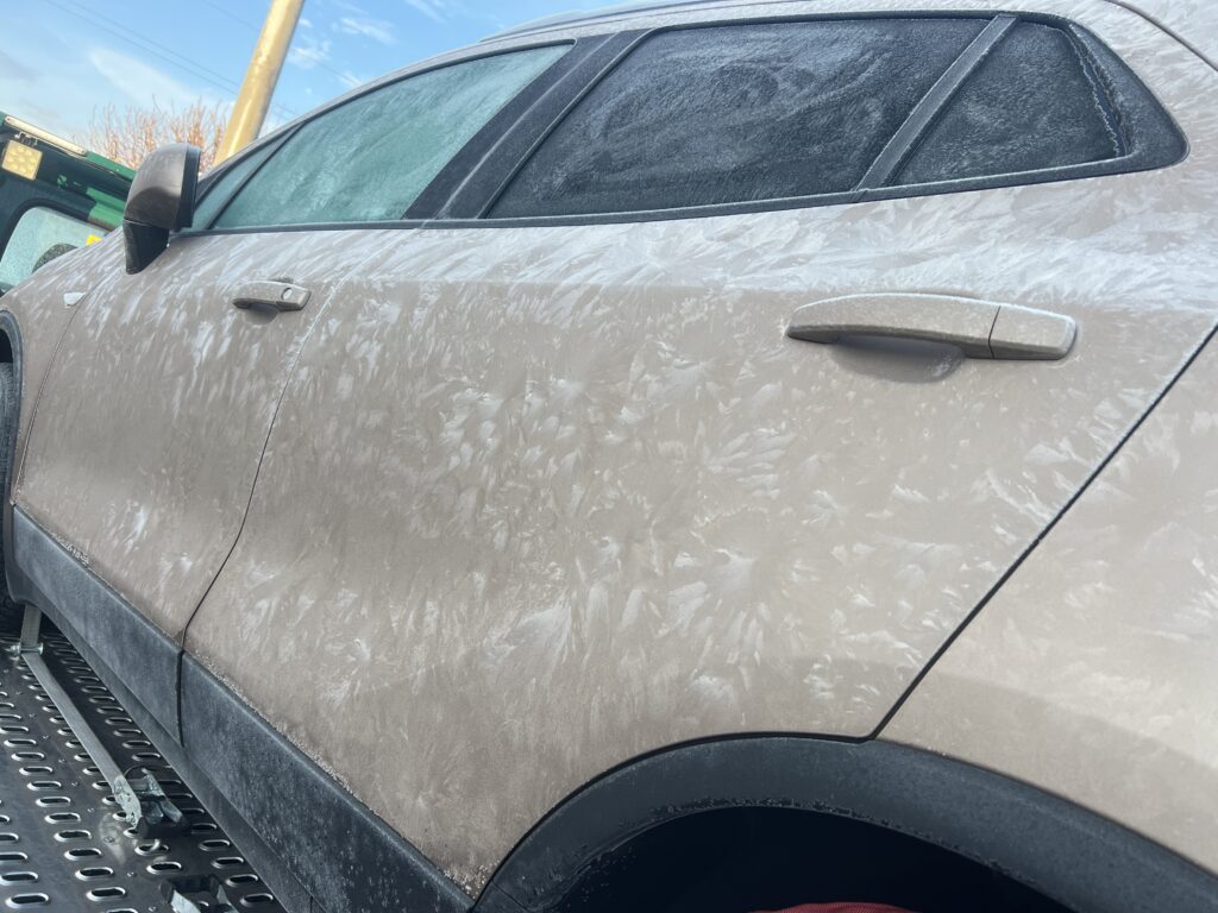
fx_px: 915
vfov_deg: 53.1
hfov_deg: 67.3
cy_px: 456
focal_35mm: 26
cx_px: 609
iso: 50
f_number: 1.5
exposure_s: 1/674
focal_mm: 5.7
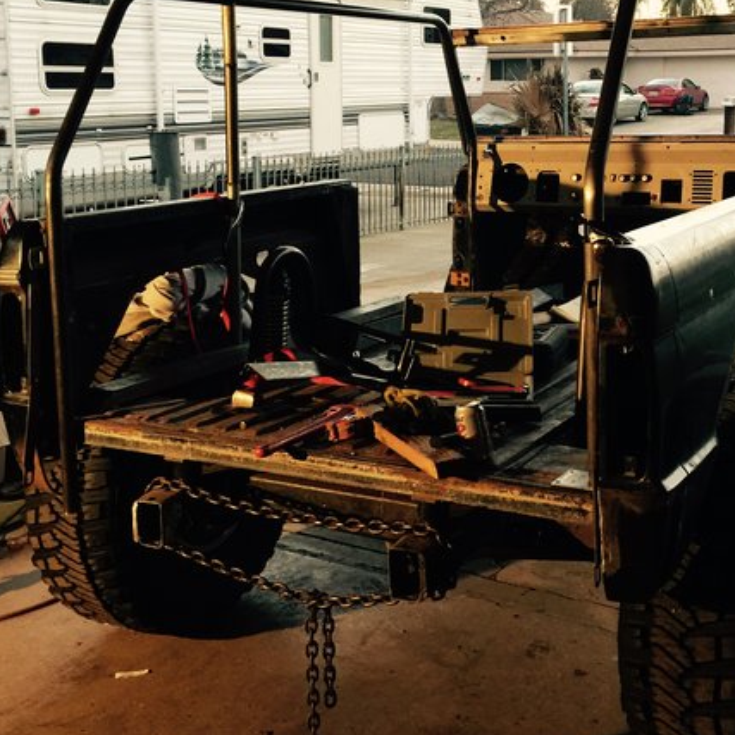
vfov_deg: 35.1
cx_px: 446
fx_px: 1153
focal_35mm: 48
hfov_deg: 35.2
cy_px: 256
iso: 80
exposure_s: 1/15
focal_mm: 4.15
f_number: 2.2
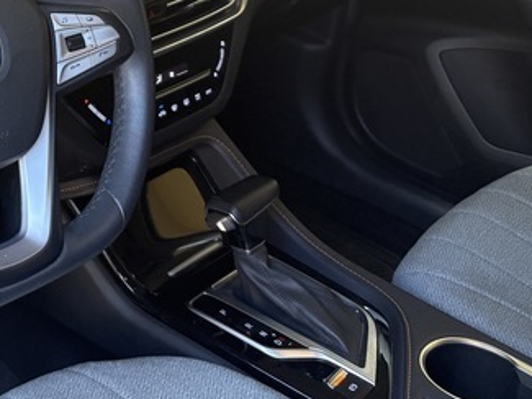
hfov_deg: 28.5
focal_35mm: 64
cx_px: 11
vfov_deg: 21.4
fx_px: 984
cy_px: -69
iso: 125
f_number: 1.6
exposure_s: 1/60
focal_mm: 5.96
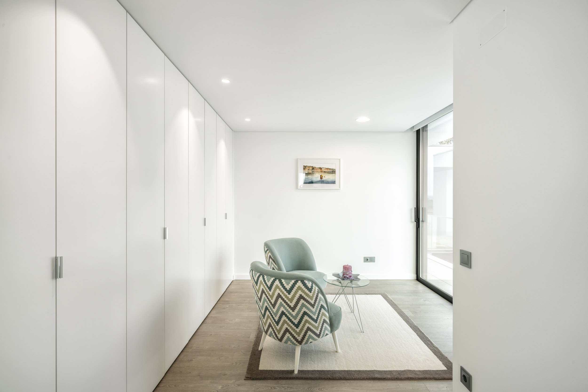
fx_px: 261
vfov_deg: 73.8
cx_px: 294
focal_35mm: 16
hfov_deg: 96.7
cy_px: 196
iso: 50
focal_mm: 16
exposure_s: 1/5
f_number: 11
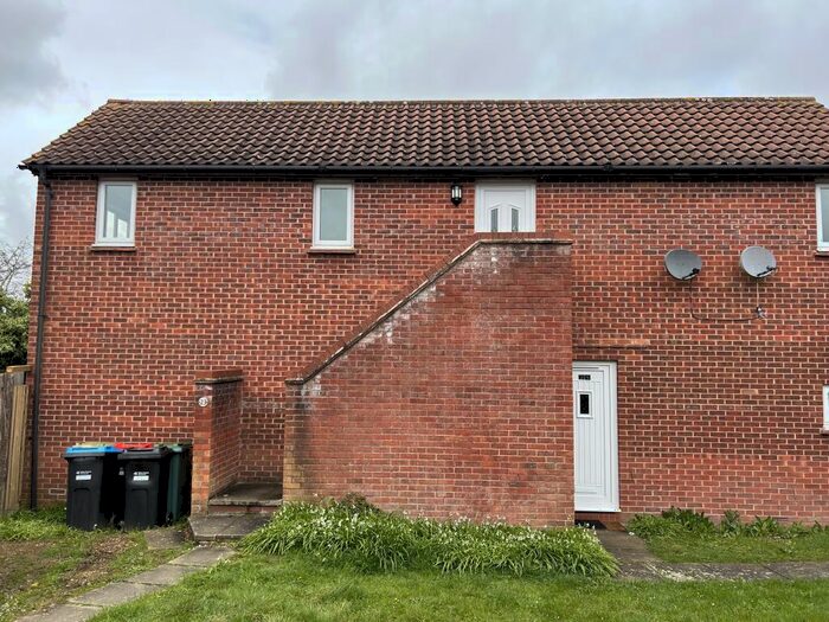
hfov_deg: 67.3
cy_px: 311
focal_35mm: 26
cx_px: 414
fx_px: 623
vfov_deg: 53.1
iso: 50
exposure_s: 1/924
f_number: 1.5
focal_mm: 5.7
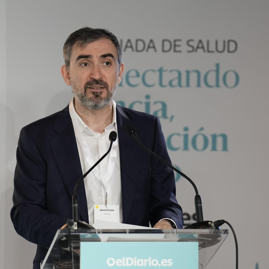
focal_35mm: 236
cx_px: 69
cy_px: 142
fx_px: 2075
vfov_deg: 7.4
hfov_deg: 7.4
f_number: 3.5
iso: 1600
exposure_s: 1/400
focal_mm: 157
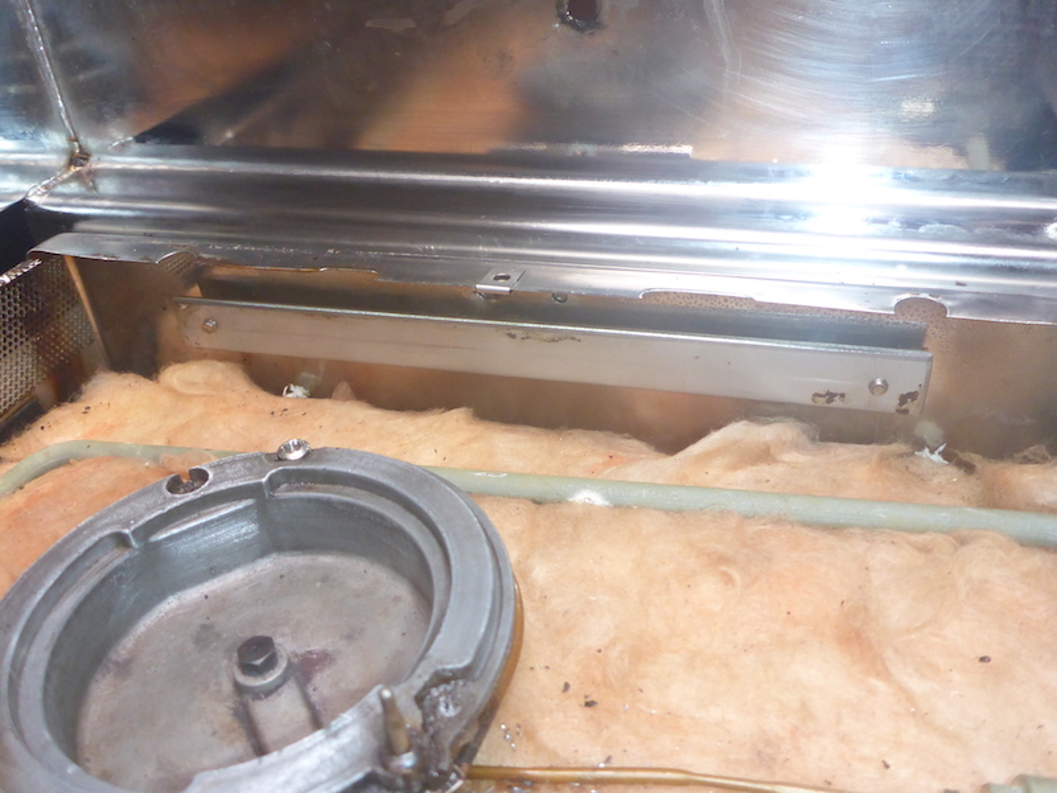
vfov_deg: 49.7
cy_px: 396
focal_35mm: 28
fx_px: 855
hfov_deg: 63.4
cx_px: 528
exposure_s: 1/60
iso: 500
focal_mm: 4.9
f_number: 3.3
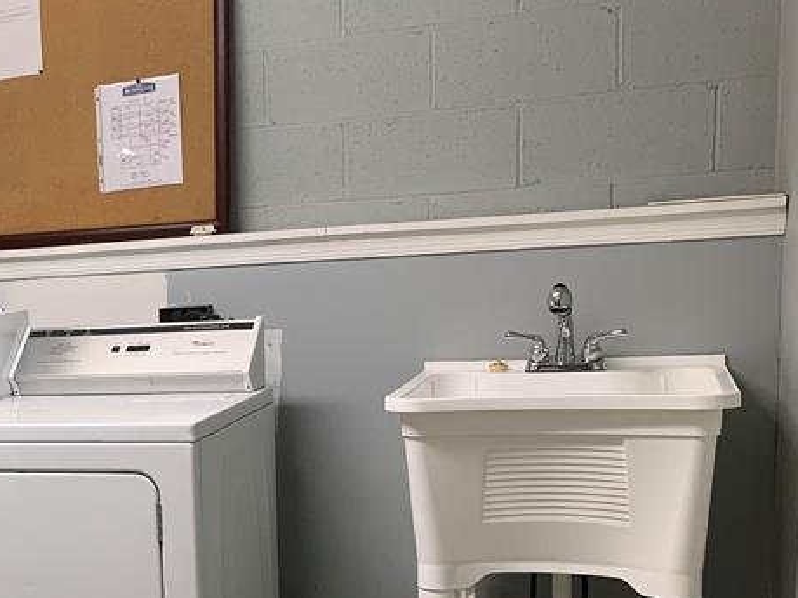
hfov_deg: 30.1
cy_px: 483
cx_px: -61
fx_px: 1337
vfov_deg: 24.8
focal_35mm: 58
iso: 100
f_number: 1.8
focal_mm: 4.25
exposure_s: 1/60
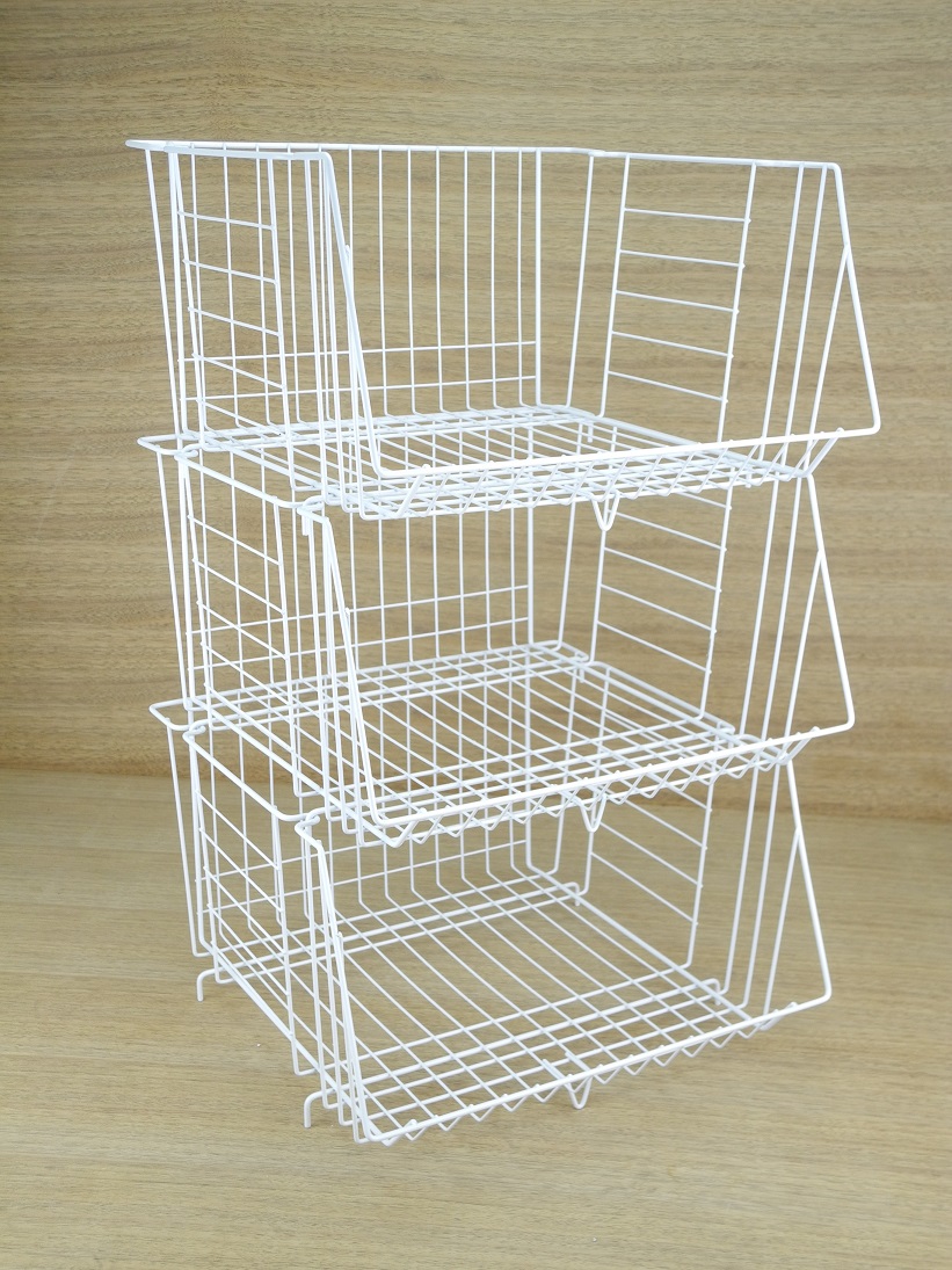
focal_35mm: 45
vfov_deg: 42.1
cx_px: 476
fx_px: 1650
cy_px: 635
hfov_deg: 32.2
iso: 100
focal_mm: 9.7
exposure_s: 1/41.6
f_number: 3.2
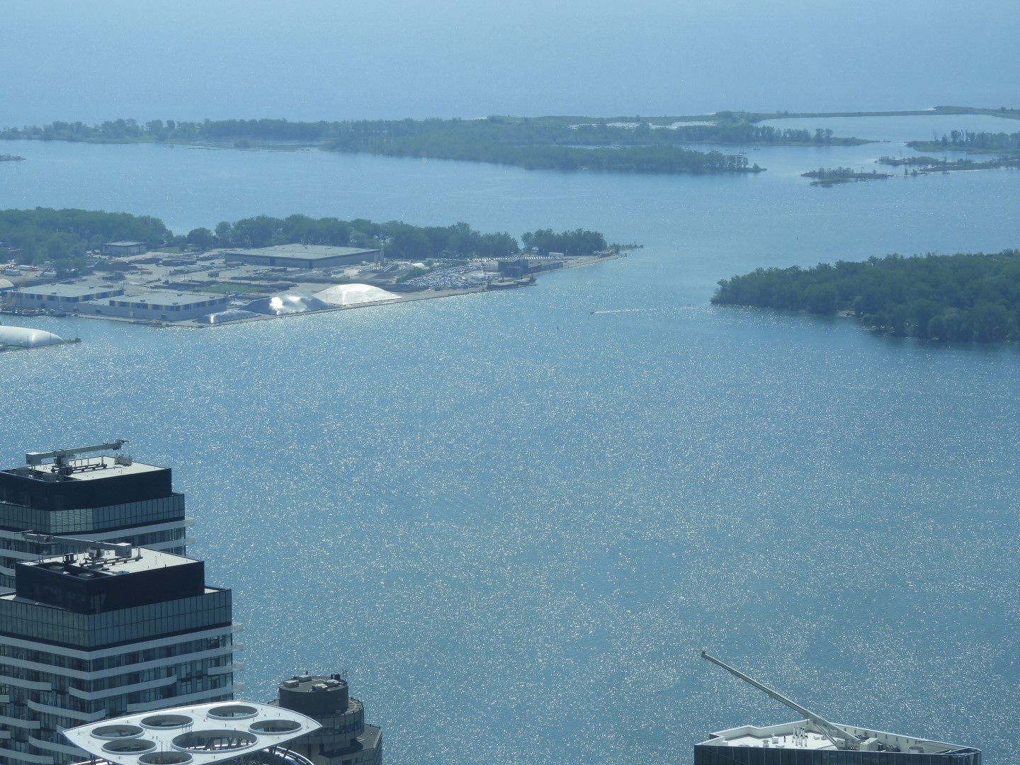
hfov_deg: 17.1
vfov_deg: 12.9
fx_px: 3389
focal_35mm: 115
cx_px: 510
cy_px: 382
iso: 100
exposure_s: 1/200
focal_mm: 20.6
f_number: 5
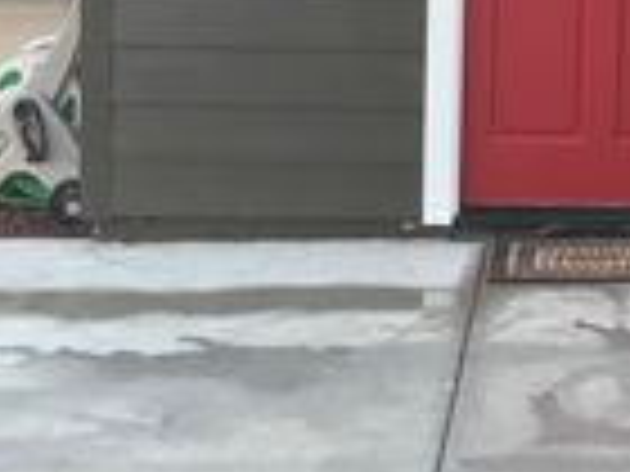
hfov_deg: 18.6
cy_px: -2
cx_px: 747
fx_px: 1820
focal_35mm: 100
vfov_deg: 14.5
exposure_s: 1/129
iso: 20
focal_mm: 3.99
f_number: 1.8
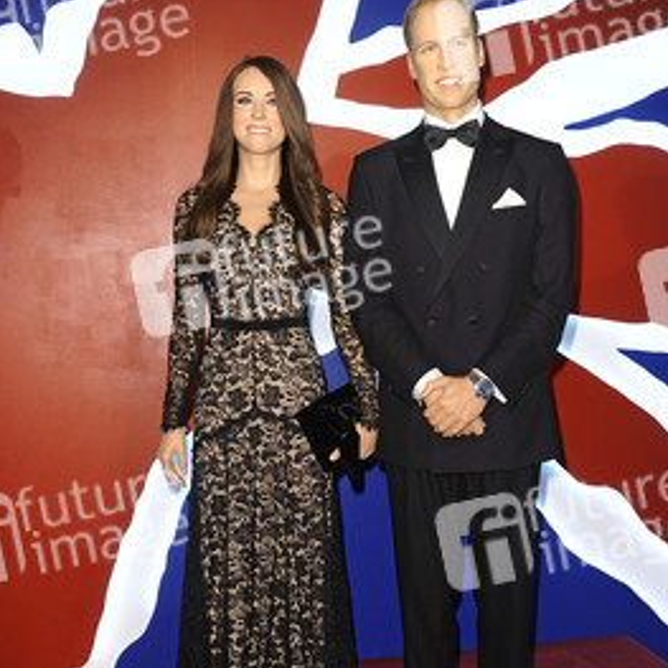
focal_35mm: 49
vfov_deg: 34.6
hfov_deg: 34.7
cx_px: 335
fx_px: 1070
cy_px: 404
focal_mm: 38
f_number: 5.6
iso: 800
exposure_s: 1/160
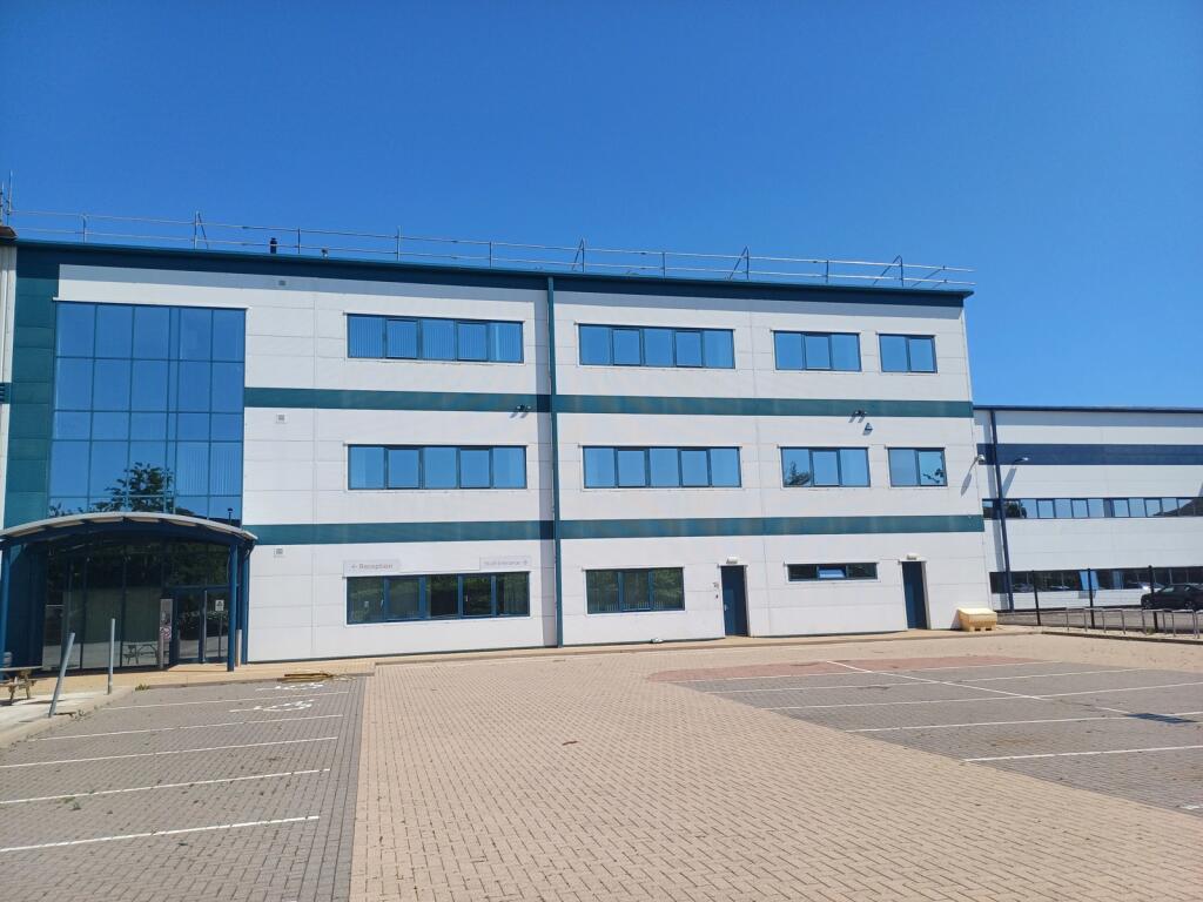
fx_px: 869
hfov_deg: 69.4
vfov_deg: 54.9
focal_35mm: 25
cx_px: 602
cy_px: 451
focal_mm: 4.65
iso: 50
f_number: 1.8
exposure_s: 1/1658
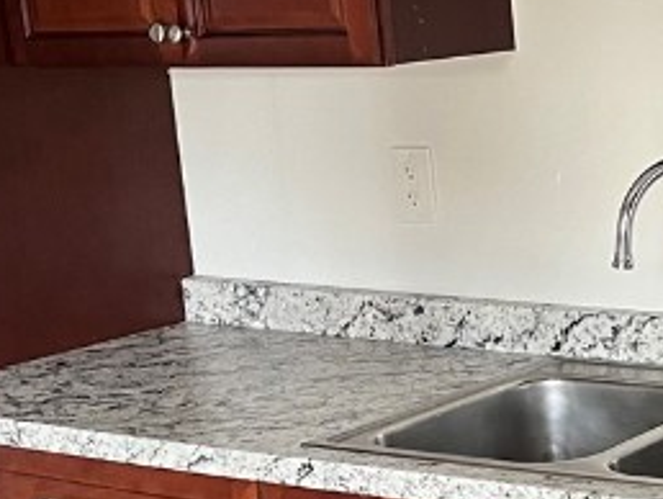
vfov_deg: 14.3
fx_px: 1975
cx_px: 827
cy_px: 355
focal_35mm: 103
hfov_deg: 18.0
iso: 400
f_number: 1.6
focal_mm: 5.1
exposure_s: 1/60
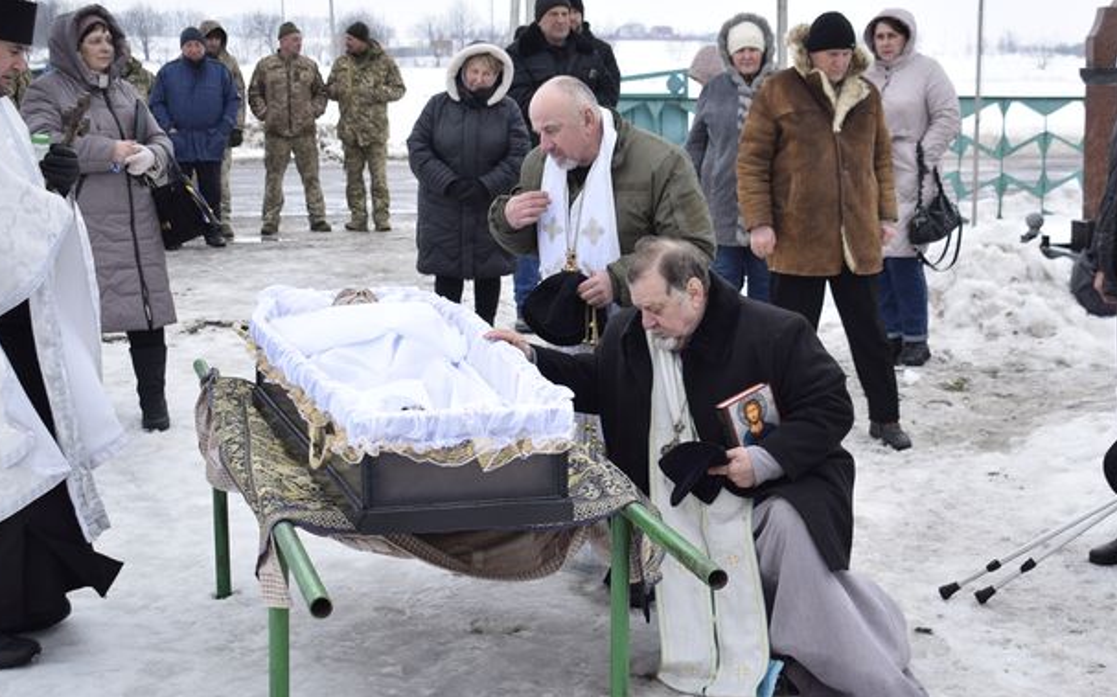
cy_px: 339
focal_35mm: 59
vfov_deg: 22.1
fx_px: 1784
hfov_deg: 34.7
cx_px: 633
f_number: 5
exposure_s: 1/400
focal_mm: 31
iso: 200
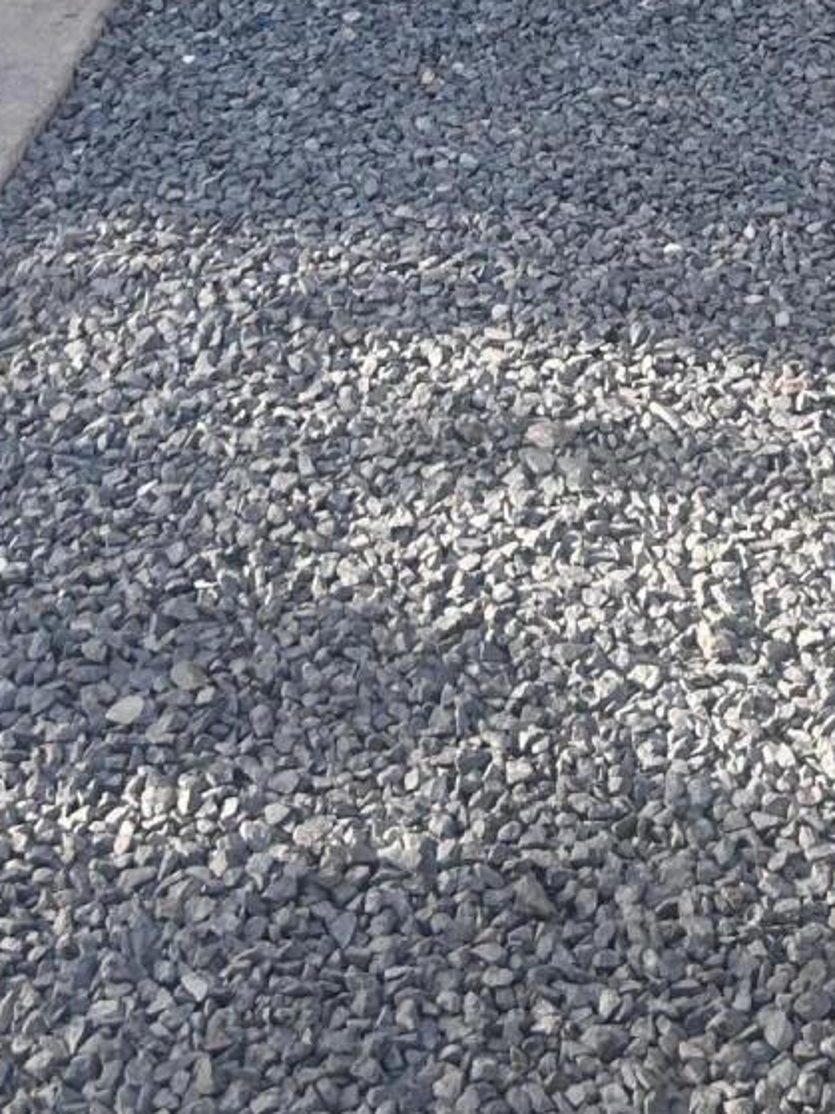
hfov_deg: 15.8
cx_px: 604
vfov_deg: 18.5
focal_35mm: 93
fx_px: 2992
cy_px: -582
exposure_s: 1/786
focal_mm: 5.7
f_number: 1.5
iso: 50
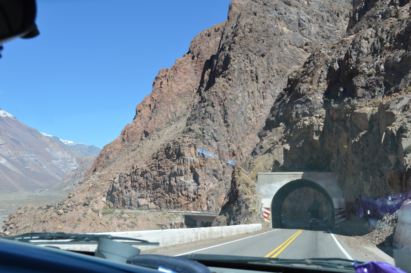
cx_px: 206
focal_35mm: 39
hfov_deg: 49.6
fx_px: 445
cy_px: 136
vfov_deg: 34.1
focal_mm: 26
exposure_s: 1/200
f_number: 7.1
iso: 100
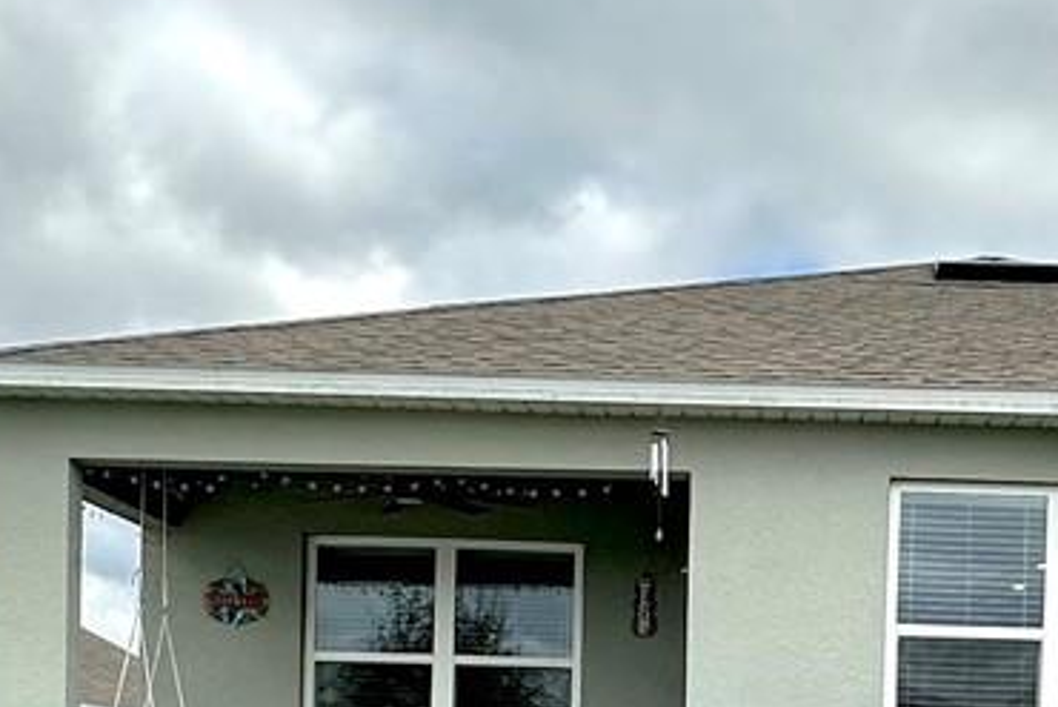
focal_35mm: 63
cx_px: 795
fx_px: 1852
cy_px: 847
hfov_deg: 31.3
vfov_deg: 20.2
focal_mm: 2.22
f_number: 2.2
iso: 40
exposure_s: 1/1304
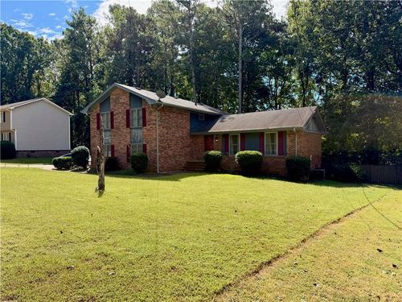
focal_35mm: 24
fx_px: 279
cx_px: 201
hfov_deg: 71.6
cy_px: 151
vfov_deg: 56.8
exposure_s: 1/1949
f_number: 1.78
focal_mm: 6.76
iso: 80
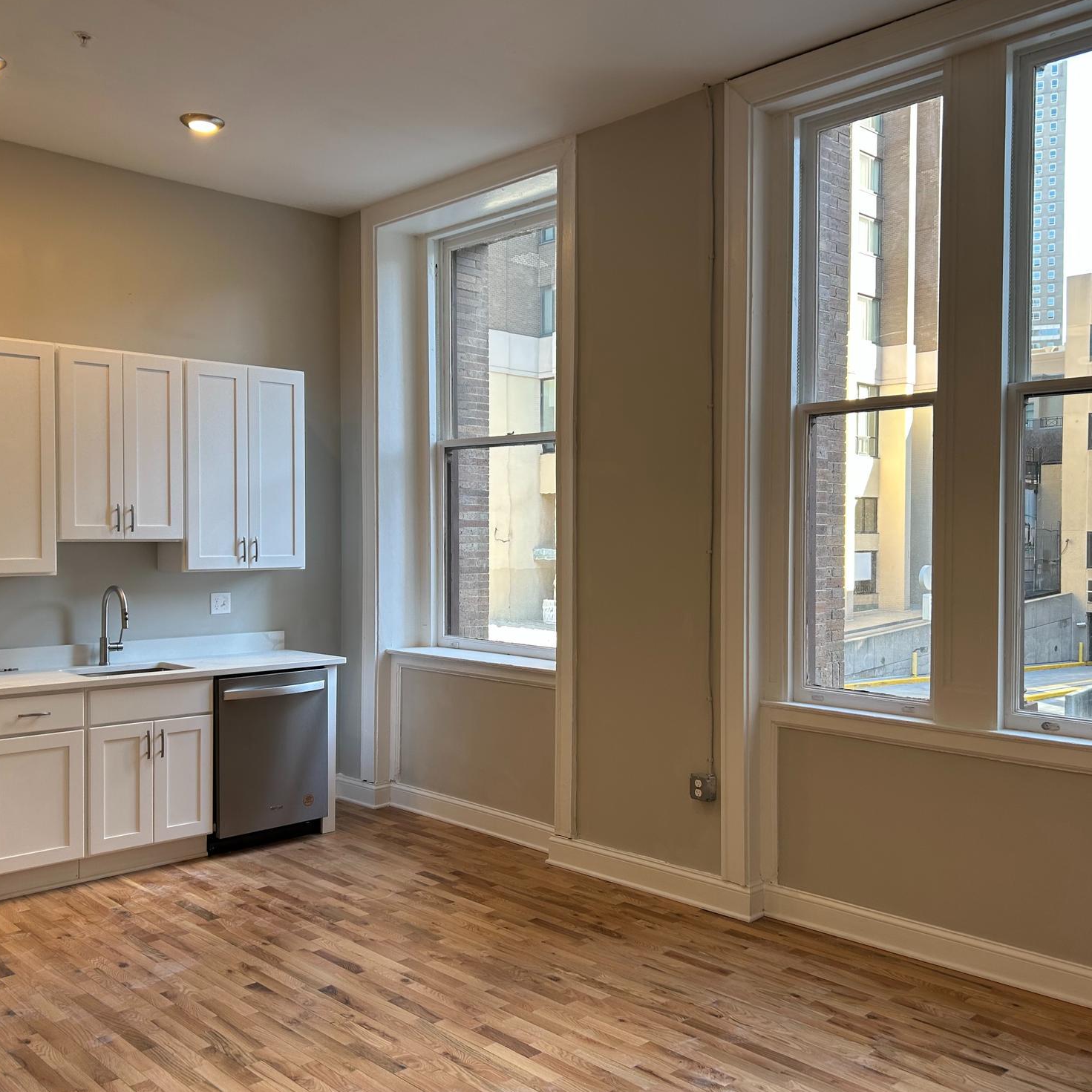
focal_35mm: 32
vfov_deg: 51.1
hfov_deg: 51.1
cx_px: 563
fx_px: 1142
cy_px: 566
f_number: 1.5
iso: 40
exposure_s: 1/120
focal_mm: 5.7
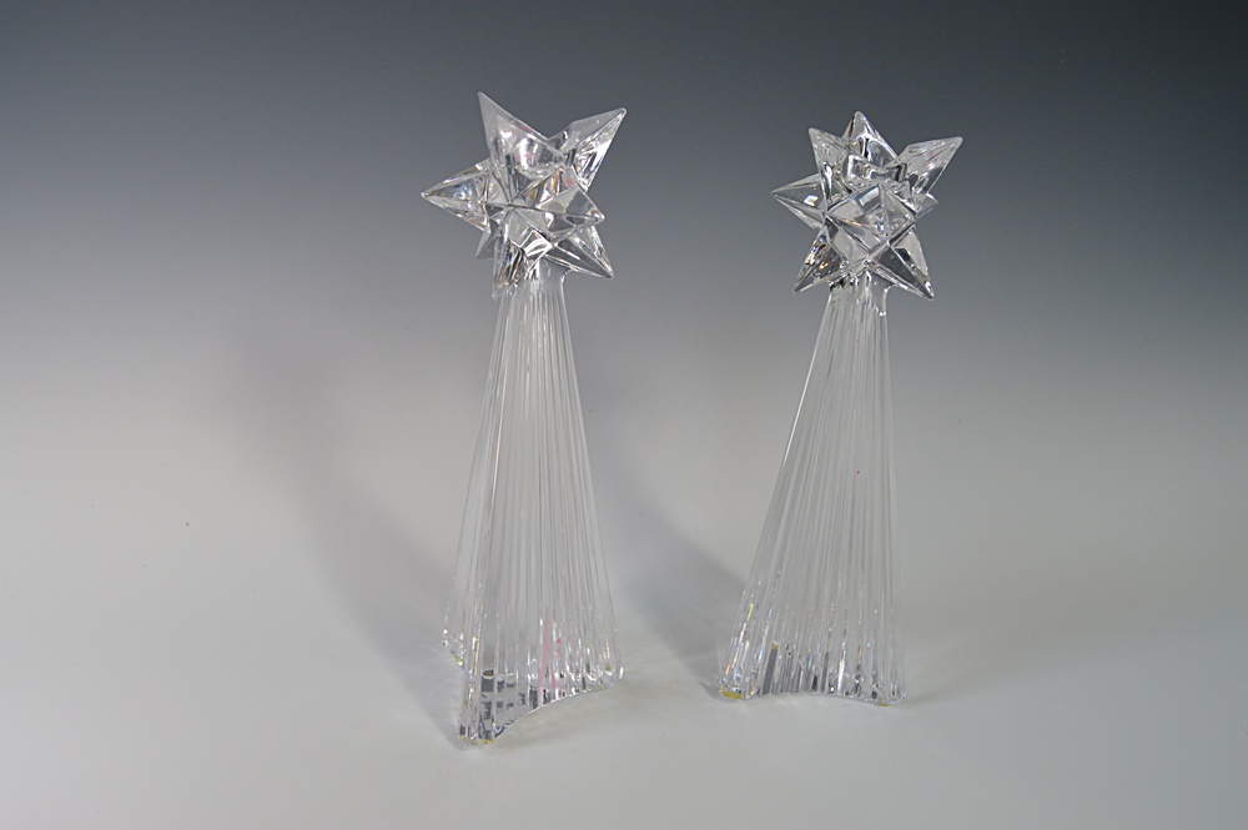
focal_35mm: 34
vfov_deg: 38.3
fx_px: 1195
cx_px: 624
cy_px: 415
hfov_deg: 55.1
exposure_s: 1/125
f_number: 5.6
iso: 400
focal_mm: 23
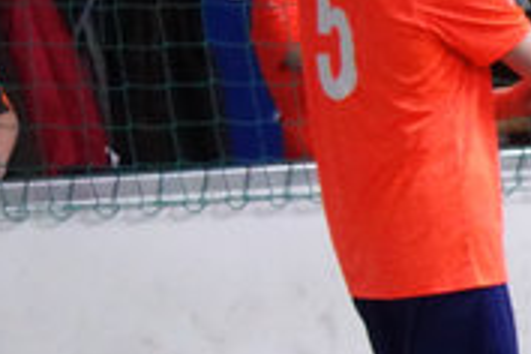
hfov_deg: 11.0
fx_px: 2389
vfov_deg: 8.5
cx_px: 1209
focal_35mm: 162
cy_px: 250
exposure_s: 1/250
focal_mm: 10.4
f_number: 1.8
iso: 2000
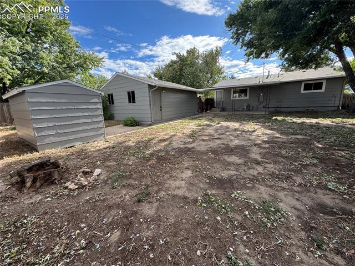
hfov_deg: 102.1
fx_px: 143
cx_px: 178
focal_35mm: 14
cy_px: 133
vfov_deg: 85.6
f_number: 2.2
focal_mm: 2.22
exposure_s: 1/433
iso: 40
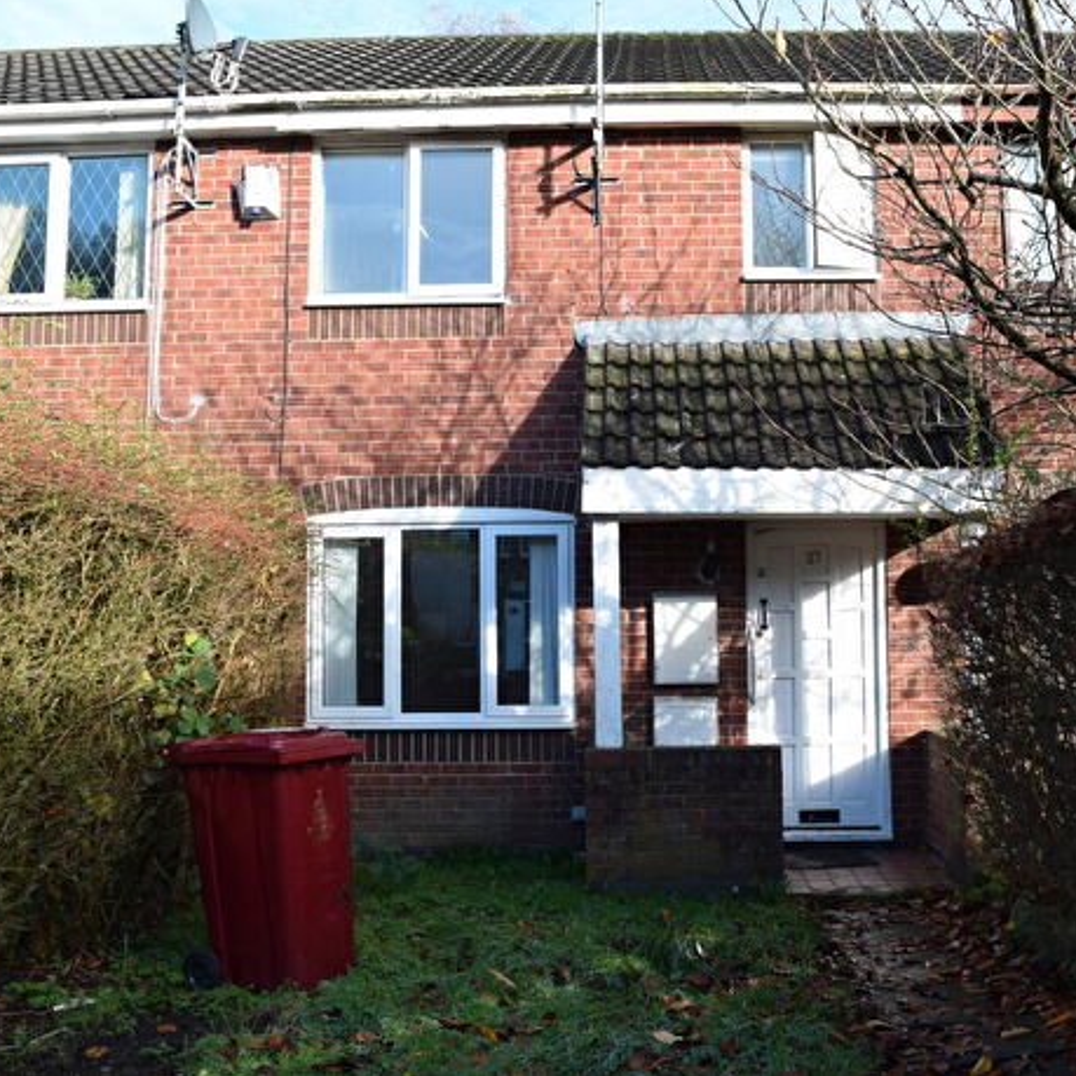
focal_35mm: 35
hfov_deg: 47.0
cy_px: 531
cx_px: 640
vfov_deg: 47.2
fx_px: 1231
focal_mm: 18
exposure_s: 1/160
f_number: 8
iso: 160
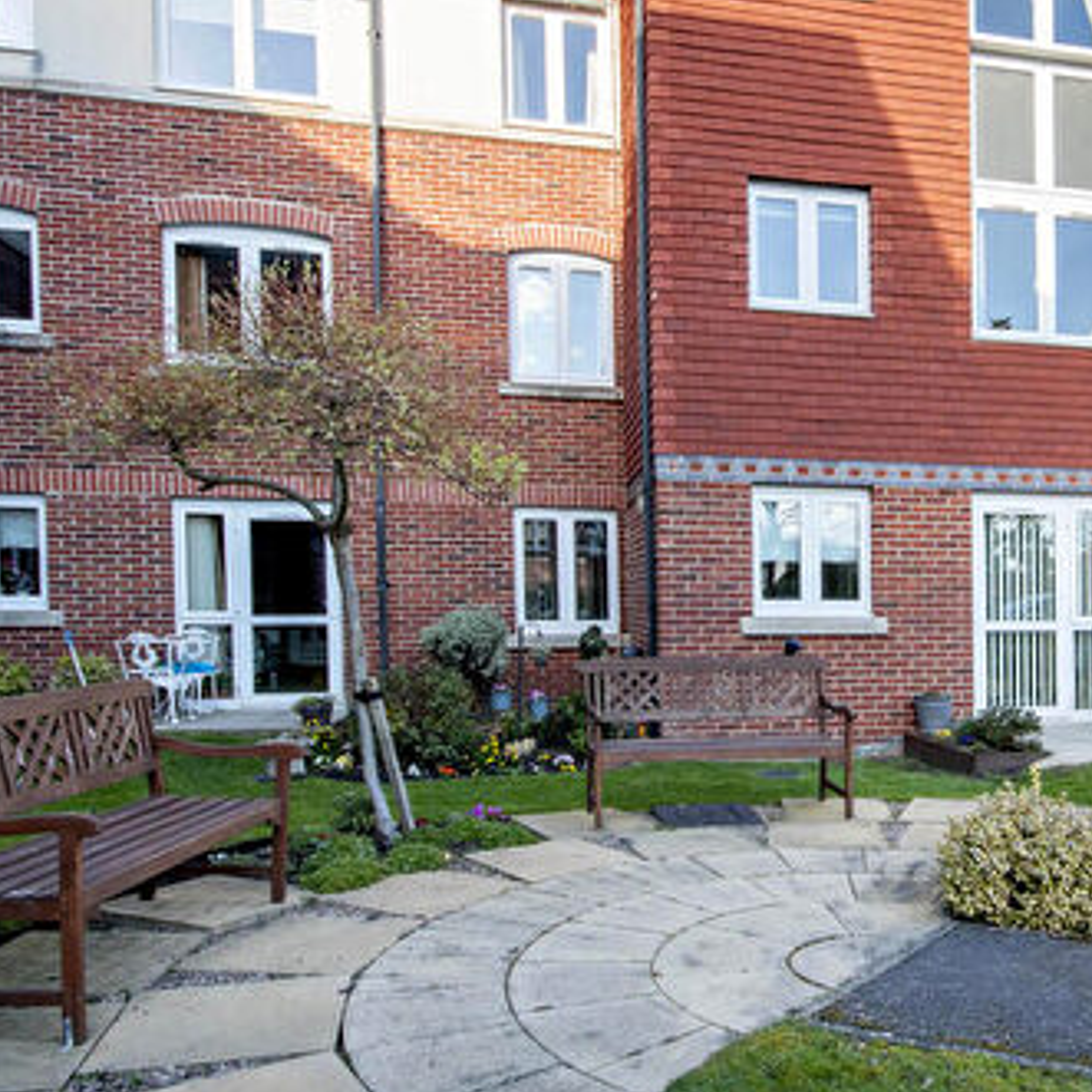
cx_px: 1013
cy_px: 345
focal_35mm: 27
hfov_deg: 51.1
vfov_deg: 57.5
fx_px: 964
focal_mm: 10
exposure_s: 1/30
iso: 100
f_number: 8
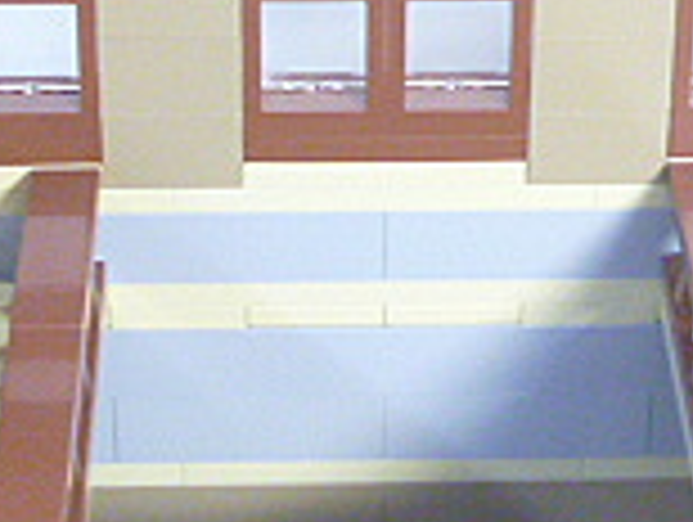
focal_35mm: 145
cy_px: 36
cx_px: 405
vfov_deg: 10.2
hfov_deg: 13.6
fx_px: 2907
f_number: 3.5
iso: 400
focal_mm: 6.3
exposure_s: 1/20
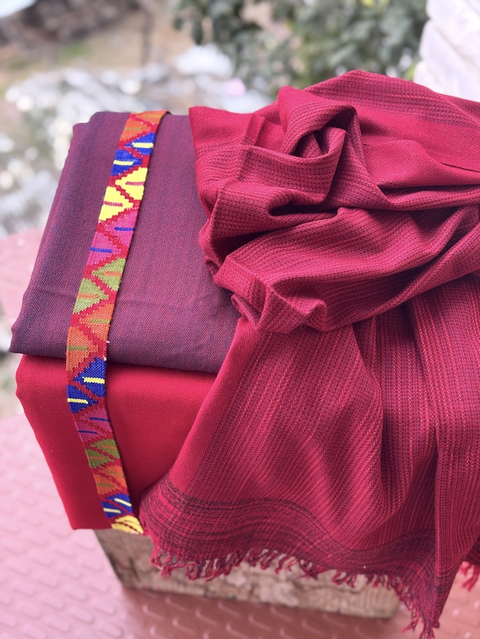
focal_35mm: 48
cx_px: 240
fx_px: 887
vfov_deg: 39.7
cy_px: 320
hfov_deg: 30.3
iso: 64
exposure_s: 1/161
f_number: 1.78
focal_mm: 6.76
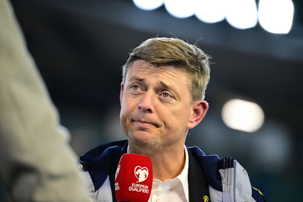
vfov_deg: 3.4
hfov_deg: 5.2
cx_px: 152
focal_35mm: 400
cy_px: 101
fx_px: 3367
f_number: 5.6
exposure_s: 1/640
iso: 3600
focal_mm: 400
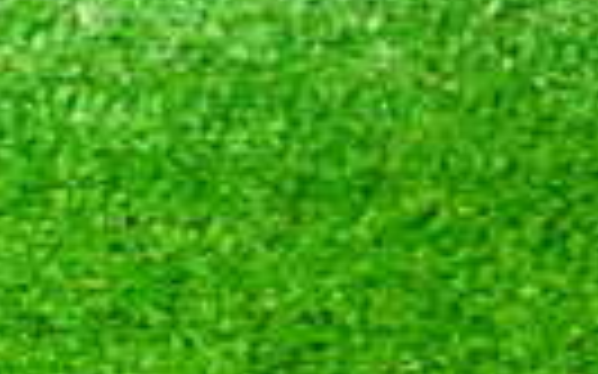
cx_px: 692
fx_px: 2330
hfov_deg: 14.2
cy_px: 762
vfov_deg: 8.6
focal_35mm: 143
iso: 800
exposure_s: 1/20
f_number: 2.3
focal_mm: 5.4
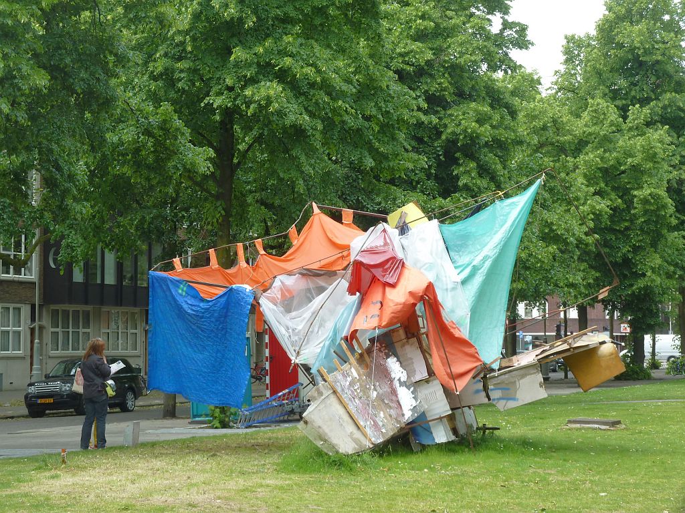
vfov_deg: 17.8
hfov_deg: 23.6
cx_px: 342
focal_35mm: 83
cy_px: 256
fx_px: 1642
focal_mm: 13.7
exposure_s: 1/160
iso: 80
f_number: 4.2
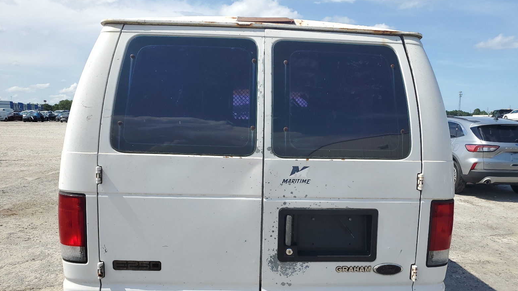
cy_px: 192
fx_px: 398
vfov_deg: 39.7
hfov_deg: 66.1
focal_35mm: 29
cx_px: 262
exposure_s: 1/3333
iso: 50
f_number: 1.5
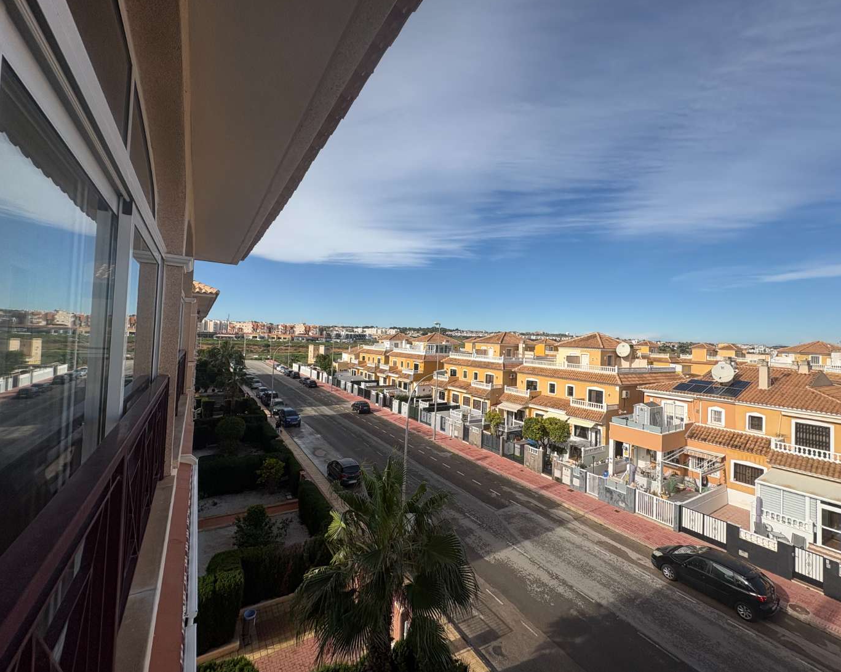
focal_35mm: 15
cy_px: 329
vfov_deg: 84.0
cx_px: 431
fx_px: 373
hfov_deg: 96.8
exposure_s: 1/3106
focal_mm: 2.22
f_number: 2.2
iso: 50
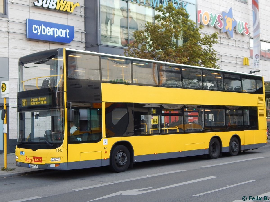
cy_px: 101
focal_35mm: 48
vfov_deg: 30.3
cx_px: 135
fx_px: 374
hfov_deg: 39.7
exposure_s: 1/80
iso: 125
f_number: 3.7
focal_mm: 8.6
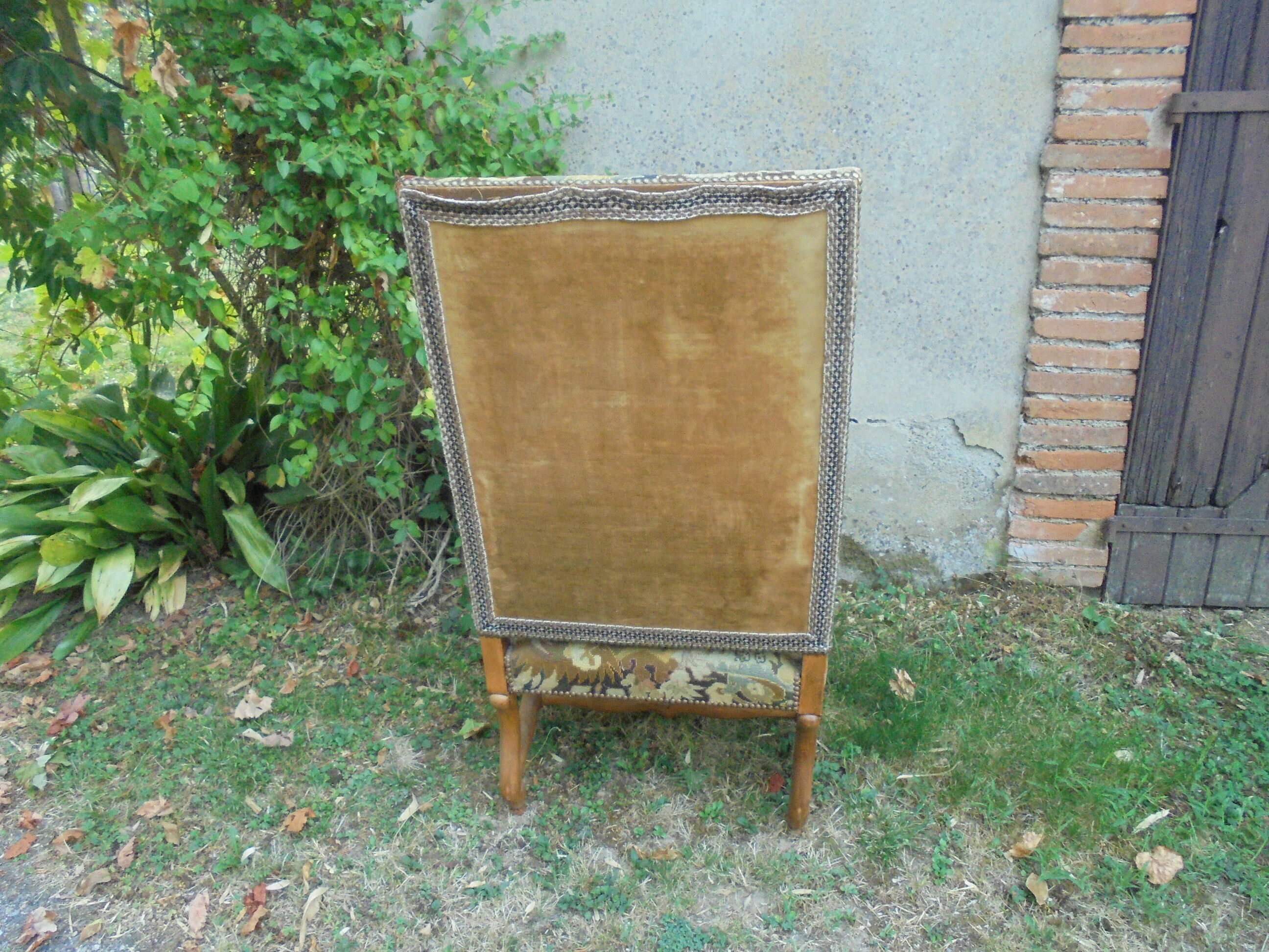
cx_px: 634
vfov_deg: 53.1
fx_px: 953
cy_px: 476
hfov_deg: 67.3
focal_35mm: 26
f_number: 3.5
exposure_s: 1/100
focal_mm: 4.6
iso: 500
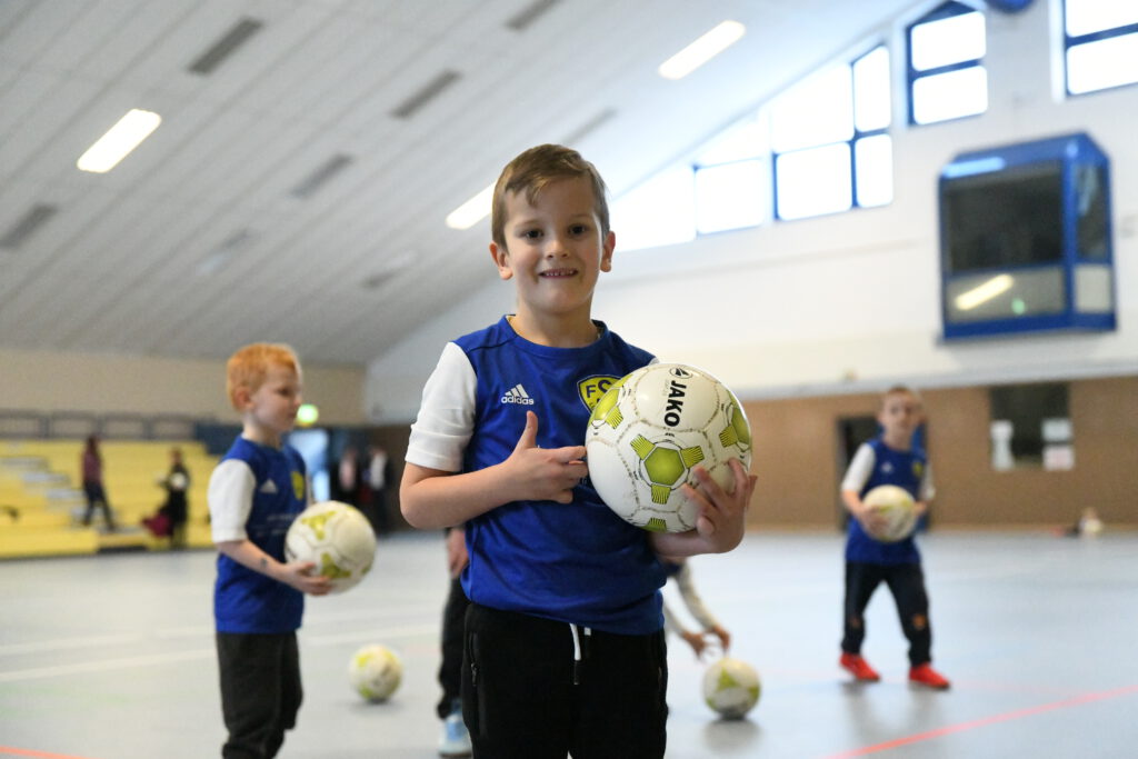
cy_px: 380
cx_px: 569
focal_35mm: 55
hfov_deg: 36.2
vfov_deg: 24.6
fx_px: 1739
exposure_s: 1/1250
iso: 25600
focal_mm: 55
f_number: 2.8
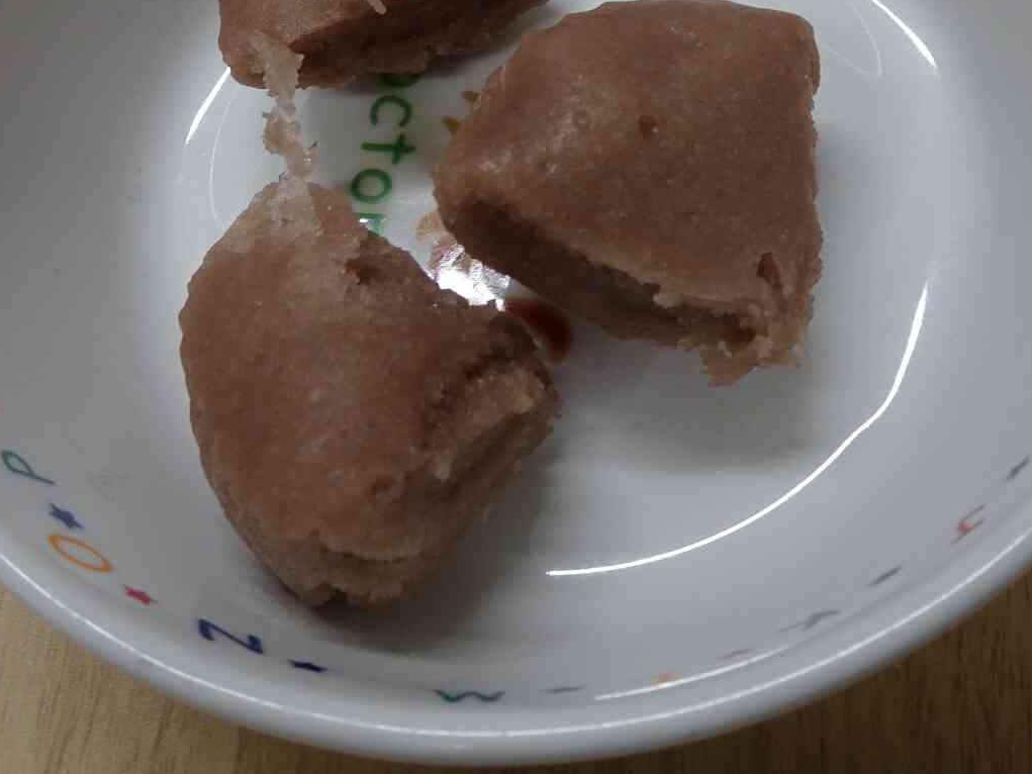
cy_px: 146
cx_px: 594
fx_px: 1401
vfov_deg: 30.1
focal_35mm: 47
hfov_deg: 40.3
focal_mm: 4.1
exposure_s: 1/30
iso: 80
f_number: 3.5
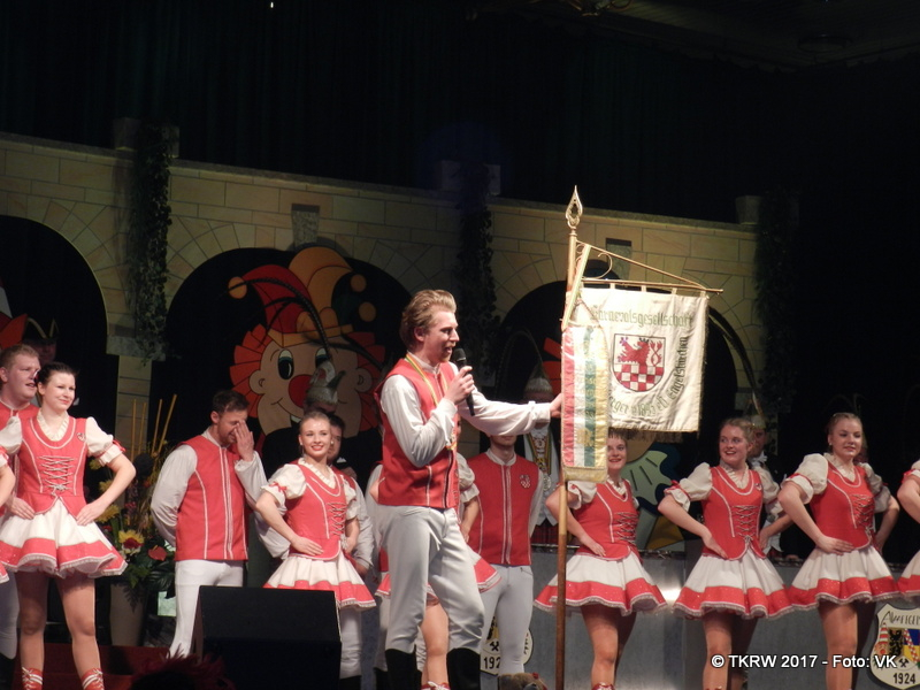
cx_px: 460
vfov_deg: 12.9
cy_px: 345
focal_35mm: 115
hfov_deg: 17.1
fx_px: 3056
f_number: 4.8
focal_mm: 20.5
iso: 250
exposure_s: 1/30
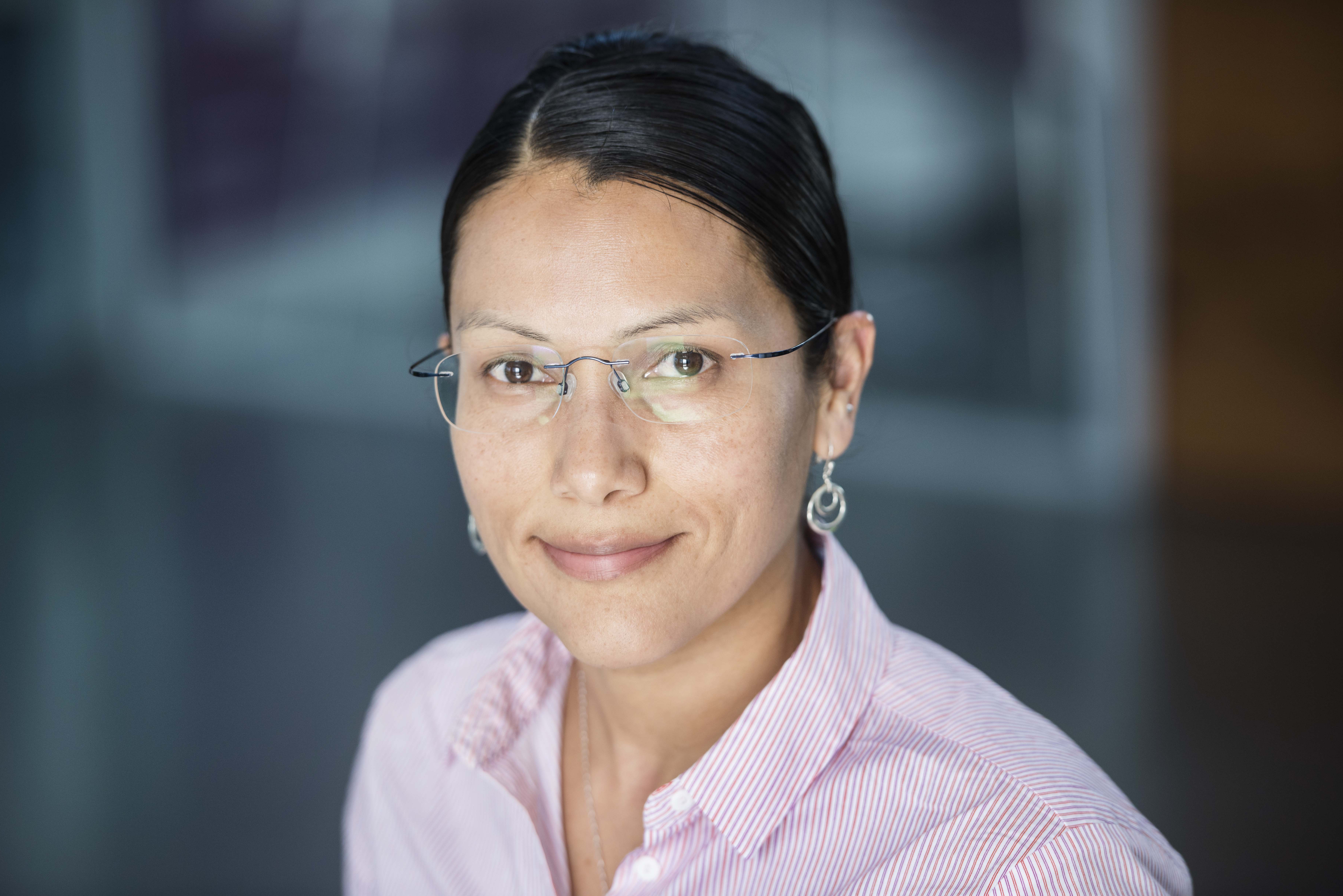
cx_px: 675
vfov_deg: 7.8
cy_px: 444
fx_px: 6605
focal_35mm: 177
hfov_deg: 11.6
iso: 400
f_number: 4
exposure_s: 1/400
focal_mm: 175
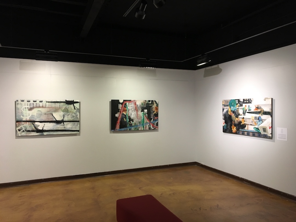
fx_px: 248
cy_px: 111
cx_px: 148
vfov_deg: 48.2
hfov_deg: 61.7
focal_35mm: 29
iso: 125
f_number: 2.2
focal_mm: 4.15
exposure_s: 1/30
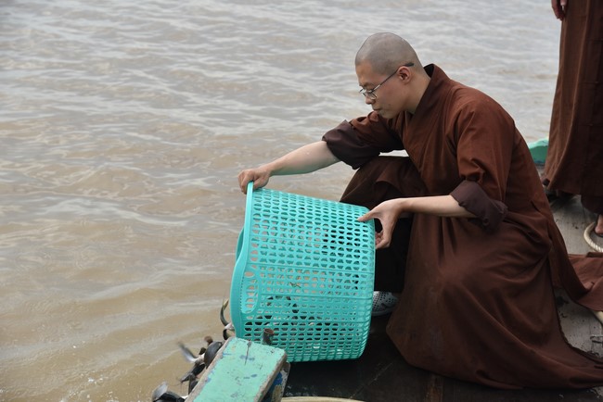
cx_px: 302
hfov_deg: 26.0
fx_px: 1307
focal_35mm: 78
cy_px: 201
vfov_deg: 17.5
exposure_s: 1/500
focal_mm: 78
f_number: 5.6
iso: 360
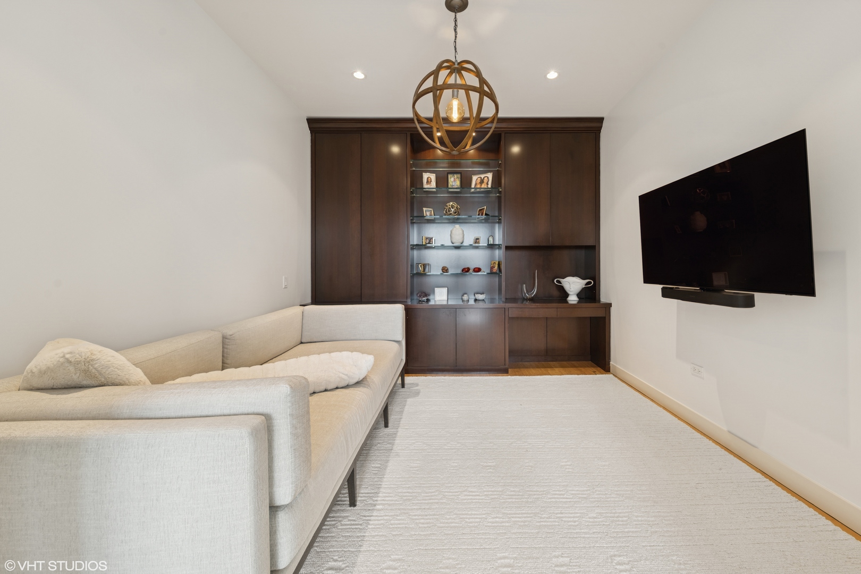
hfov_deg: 112.6
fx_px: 287
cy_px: 287
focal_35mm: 12
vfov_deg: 90.0
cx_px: 430
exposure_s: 1/4
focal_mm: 12
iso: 200
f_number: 8
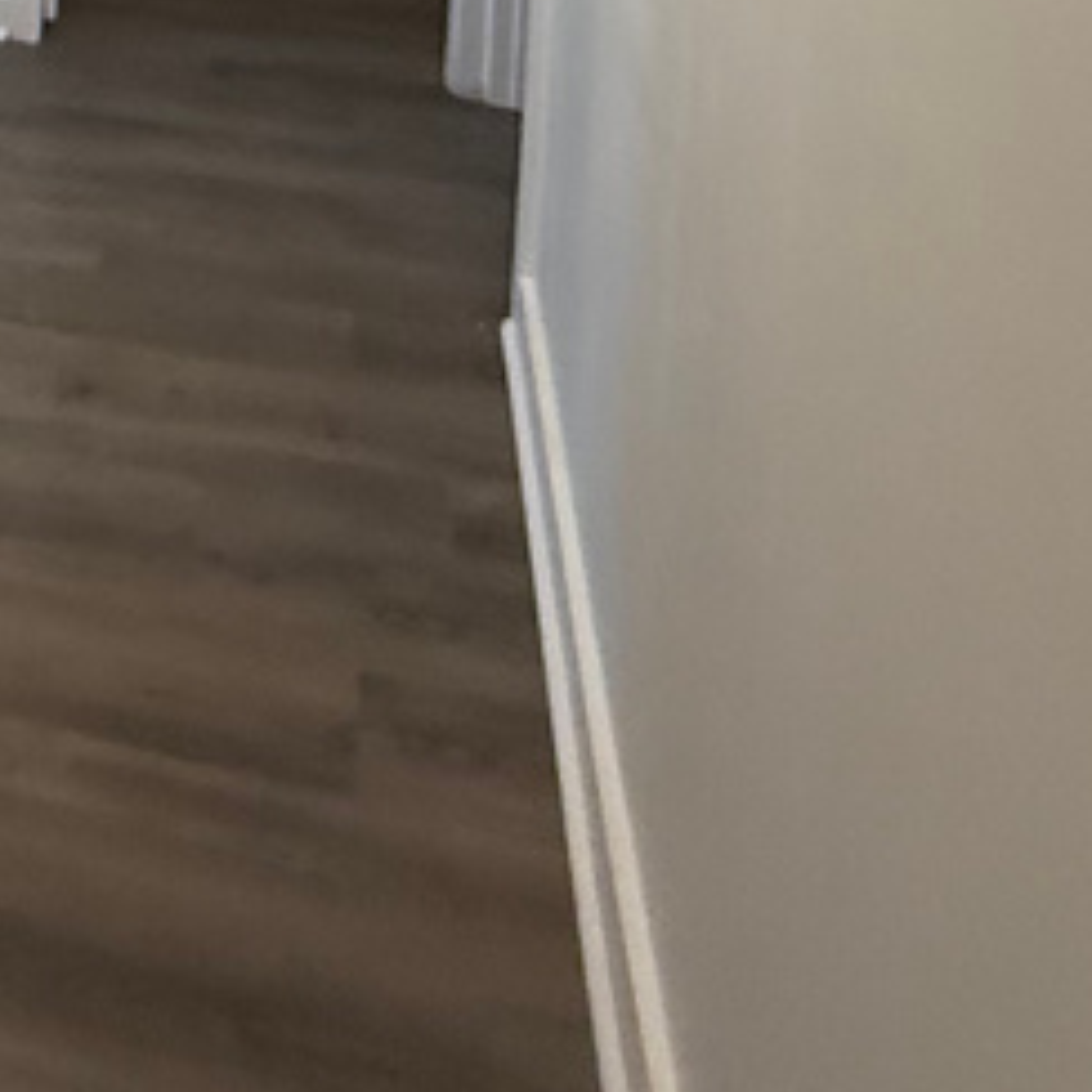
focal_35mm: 52
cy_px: -501
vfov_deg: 25.5
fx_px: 1856
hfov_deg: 28.9
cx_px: -183
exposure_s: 1/120
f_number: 2.2
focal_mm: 2.22
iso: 250
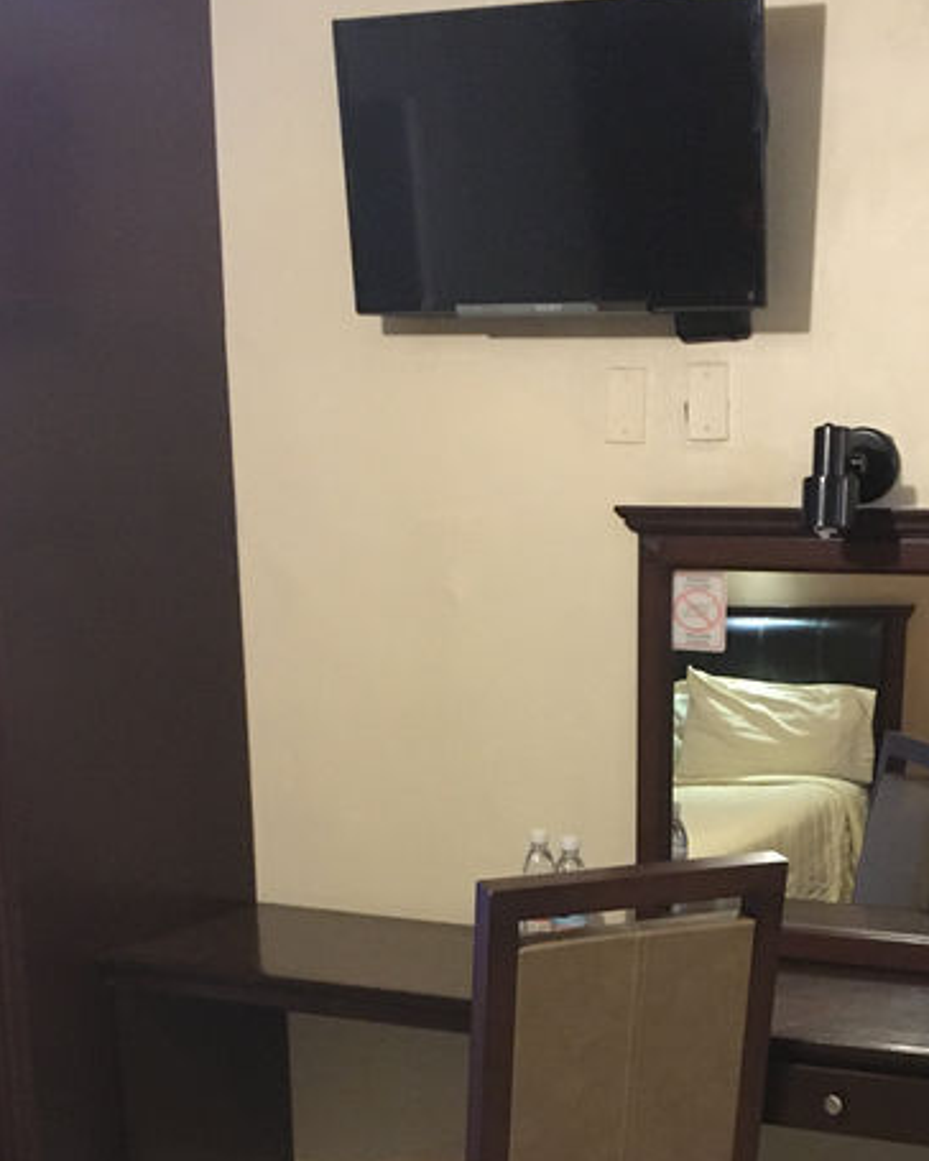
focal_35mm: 56
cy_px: 1010
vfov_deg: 32.2
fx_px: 1925
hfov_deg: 26.9
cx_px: 670
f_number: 2.2
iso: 250
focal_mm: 4.15
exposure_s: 1/15
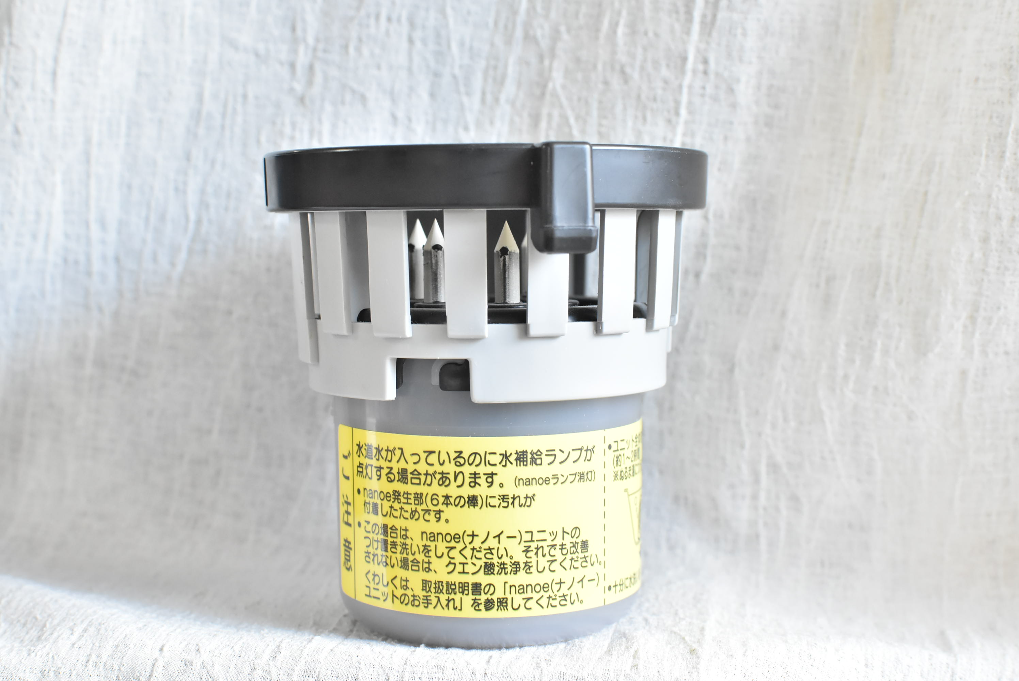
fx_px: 1487
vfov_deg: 25.8
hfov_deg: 37.8
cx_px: 510
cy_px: 340
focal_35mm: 52
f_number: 6.7
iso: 2200
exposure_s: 1/30
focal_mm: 35
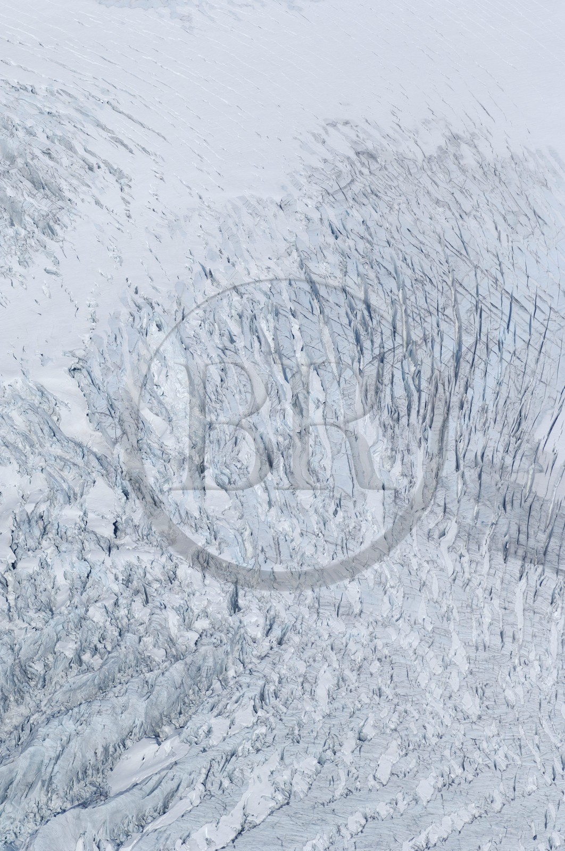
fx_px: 2479
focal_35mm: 105
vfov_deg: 19.5
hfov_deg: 13.0
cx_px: 282
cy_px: 426
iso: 100
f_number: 7.1
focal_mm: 70
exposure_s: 1/1600
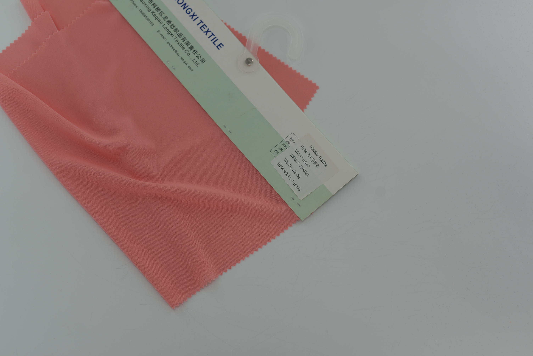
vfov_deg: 27.0
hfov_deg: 39.6
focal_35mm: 50
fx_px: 741
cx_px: 266
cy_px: 178
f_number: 3.5
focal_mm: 50
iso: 100
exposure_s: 1/400
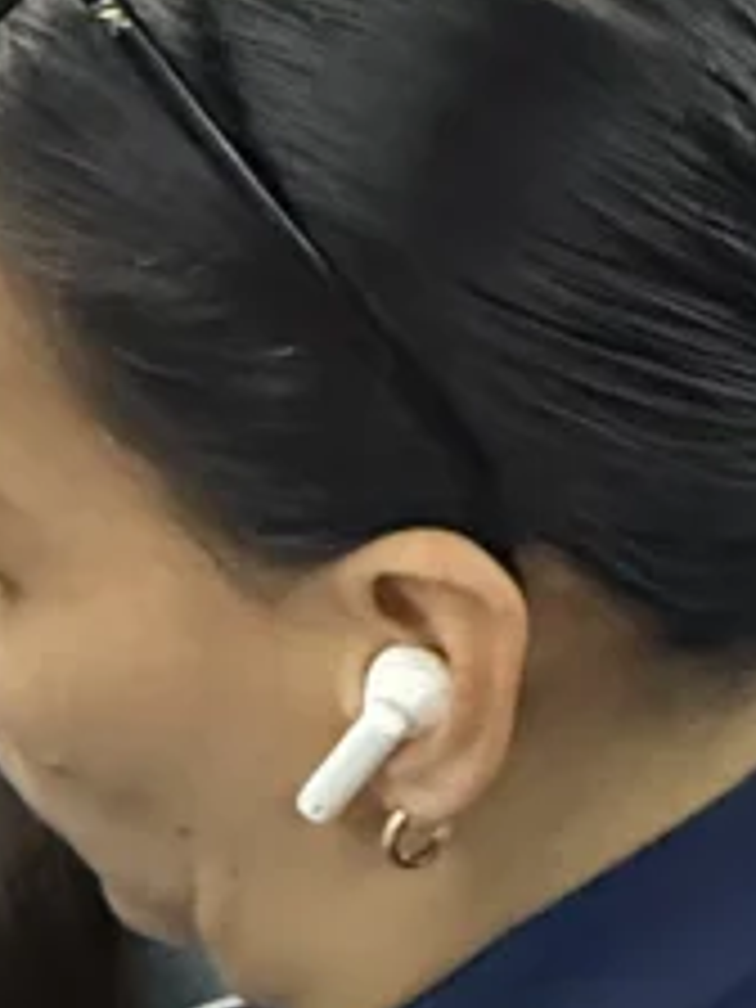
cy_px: -410
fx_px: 2621
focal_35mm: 90
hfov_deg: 14.4
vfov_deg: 19.5
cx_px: 1372
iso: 1250
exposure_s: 1/60
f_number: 2.2
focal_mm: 2.22
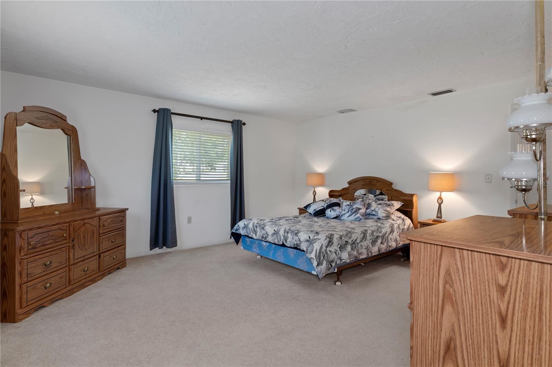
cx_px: 276
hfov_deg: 90.0
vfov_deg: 67.4
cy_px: 184
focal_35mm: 18
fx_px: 276
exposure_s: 1/2
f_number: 8
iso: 320
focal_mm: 12
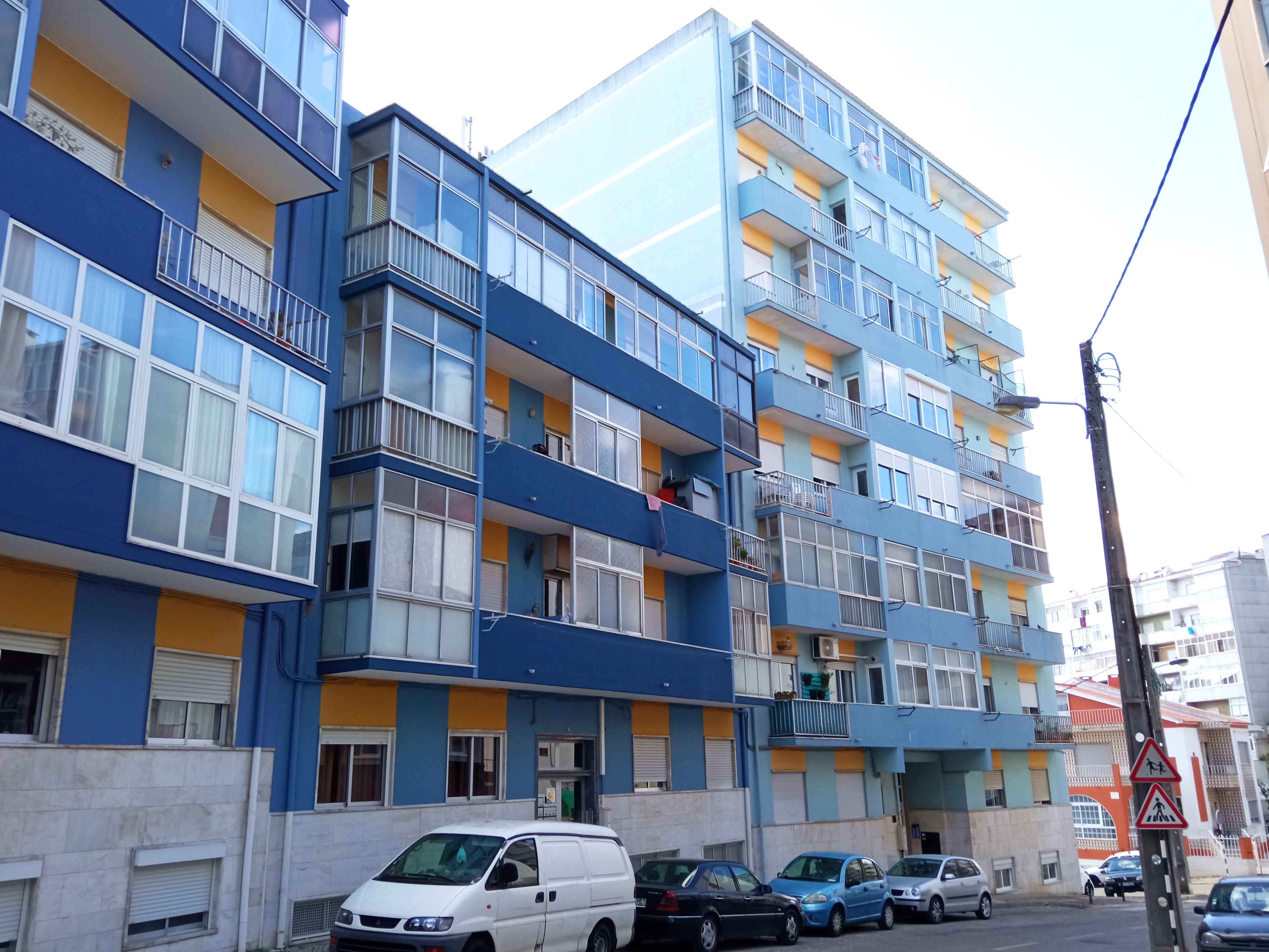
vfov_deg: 51.4
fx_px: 990
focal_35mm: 27
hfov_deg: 65.3
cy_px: 476
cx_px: 634
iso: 113
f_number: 2.2
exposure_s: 1/243
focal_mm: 3.79
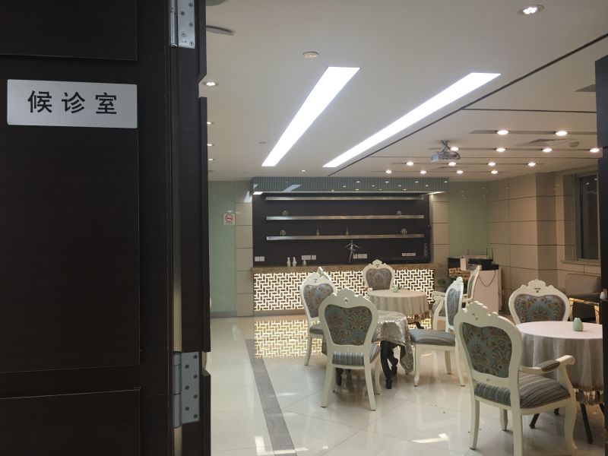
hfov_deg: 61.7
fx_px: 509
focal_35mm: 29
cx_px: 304
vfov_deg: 48.2
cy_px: 228
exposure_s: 1/17
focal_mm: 4.15
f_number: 2.2
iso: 40
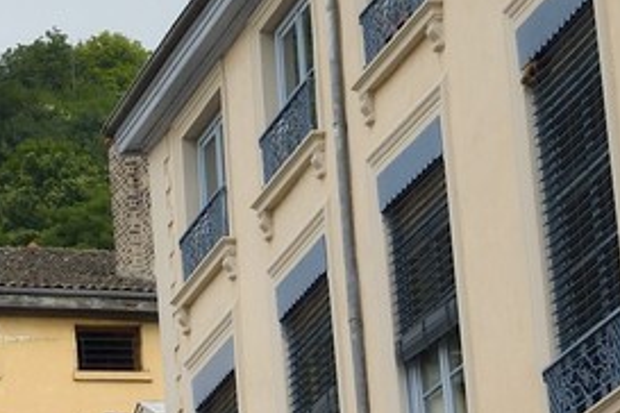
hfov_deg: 8.1
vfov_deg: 6.1
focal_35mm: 223
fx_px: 3840
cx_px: -1111
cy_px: 583
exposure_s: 1/200
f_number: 7.1
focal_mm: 38
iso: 200
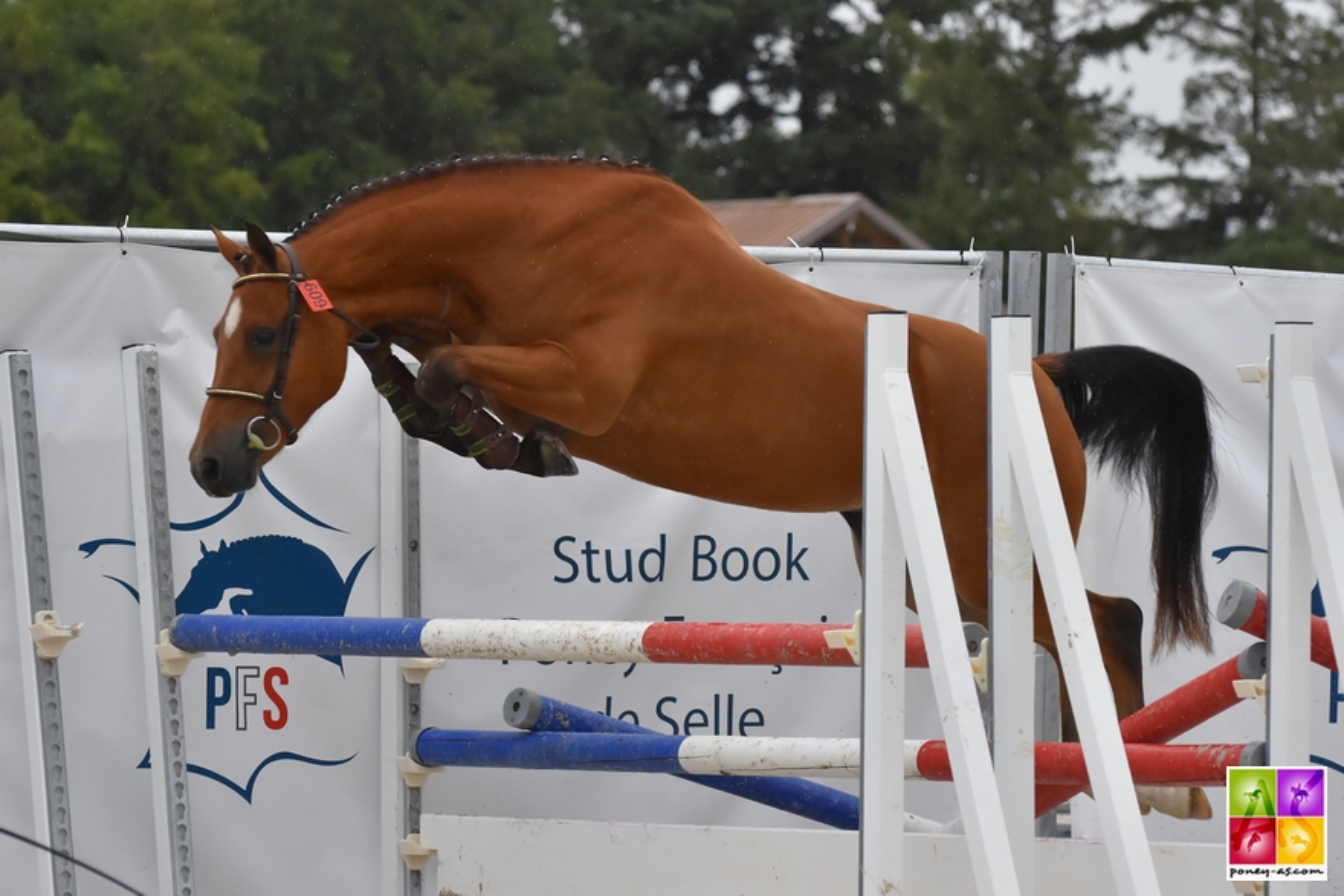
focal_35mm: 168
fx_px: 6273
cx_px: 672
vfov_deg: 8.2
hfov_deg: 12.2
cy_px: 448
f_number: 4.8
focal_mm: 112
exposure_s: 1/1500
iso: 1400
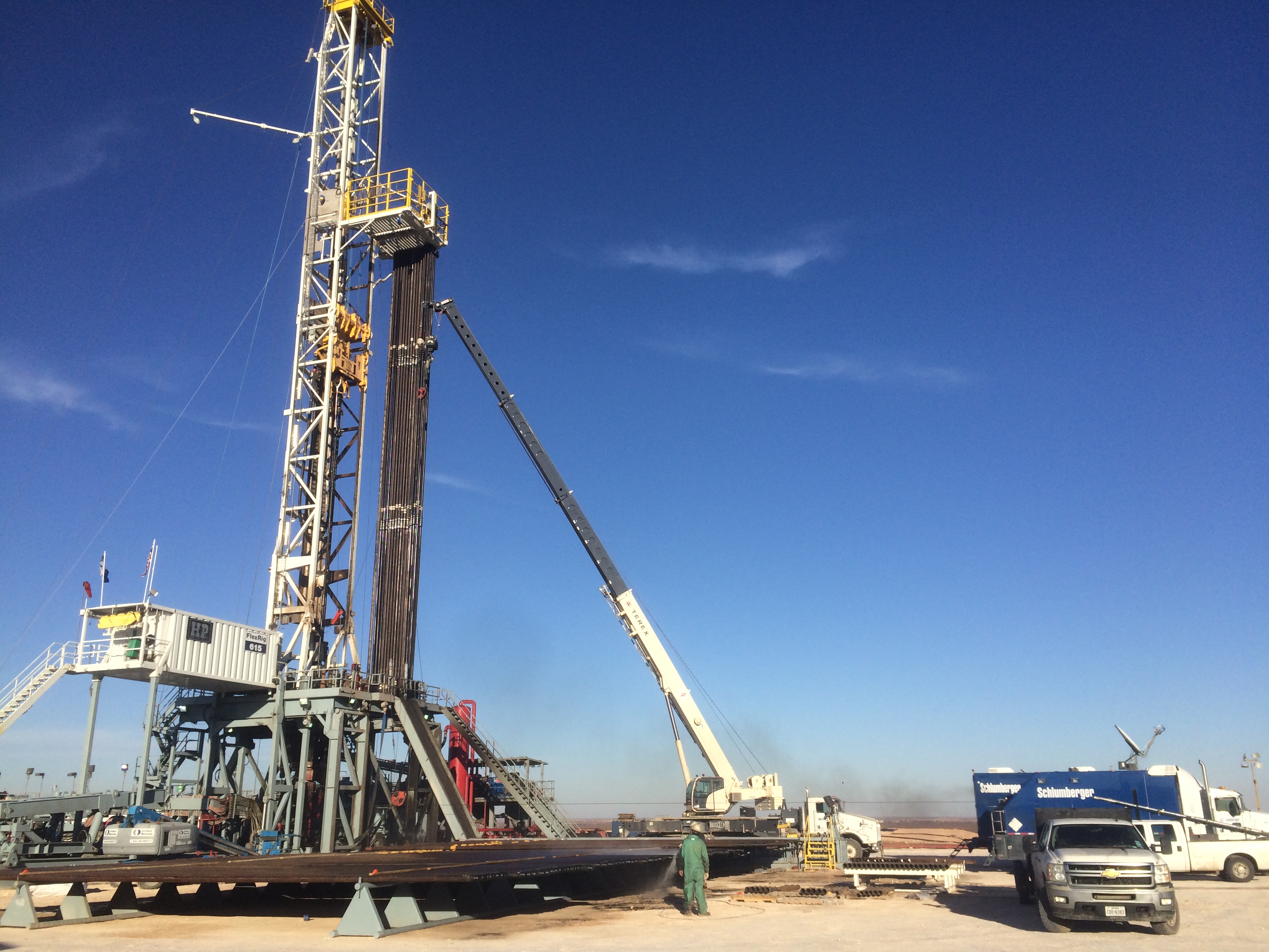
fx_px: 1063
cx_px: 634
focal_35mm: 29
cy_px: 476
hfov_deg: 61.7
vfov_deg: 48.2
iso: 32
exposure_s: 1/2415
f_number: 2.2
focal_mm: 4.15
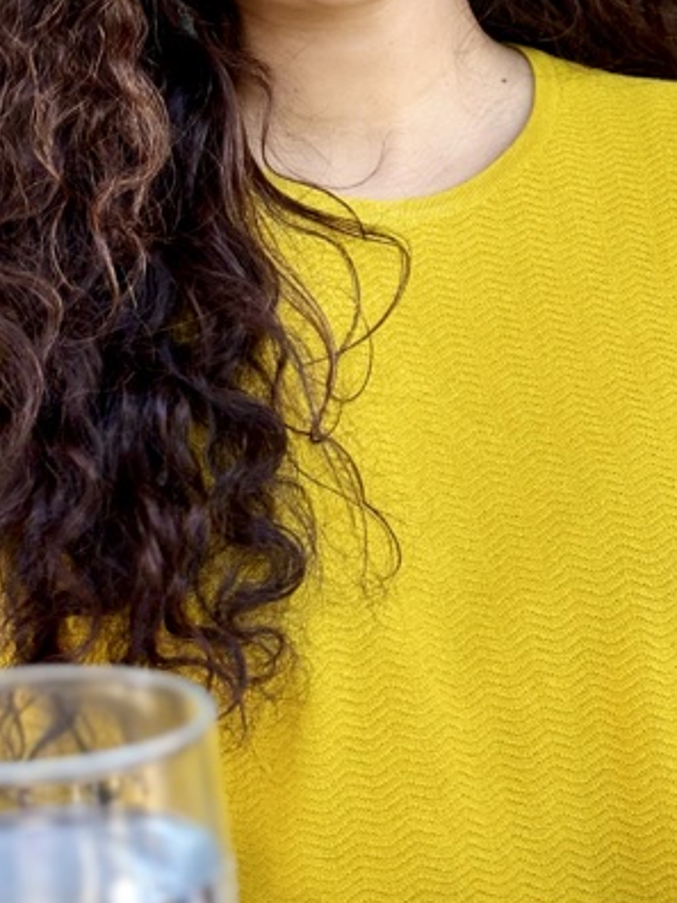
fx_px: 2738
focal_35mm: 105
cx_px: 244
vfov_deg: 18.3
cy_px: 14
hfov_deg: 14.1
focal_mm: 5.96
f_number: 1.6
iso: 32
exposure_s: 1/158
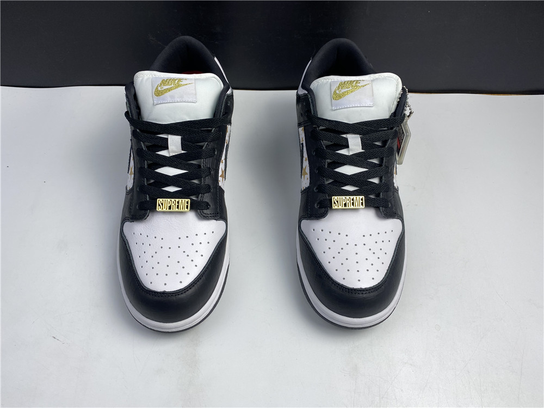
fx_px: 409
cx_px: 272
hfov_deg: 67.3
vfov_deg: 53.1
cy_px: 204
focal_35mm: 26
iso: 32
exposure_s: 1/100
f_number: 1.8
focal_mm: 4.25
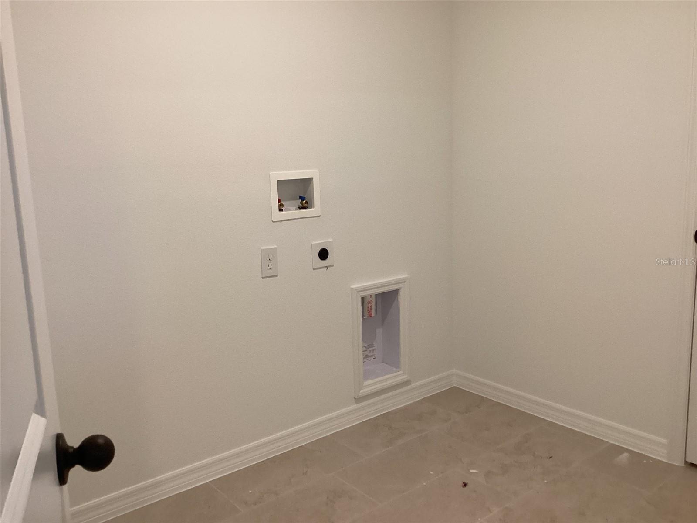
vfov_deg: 45.4
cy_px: 262
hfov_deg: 58.4
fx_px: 624
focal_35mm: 31
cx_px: 348
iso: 160
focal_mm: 3.3
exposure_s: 1/60
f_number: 2.4
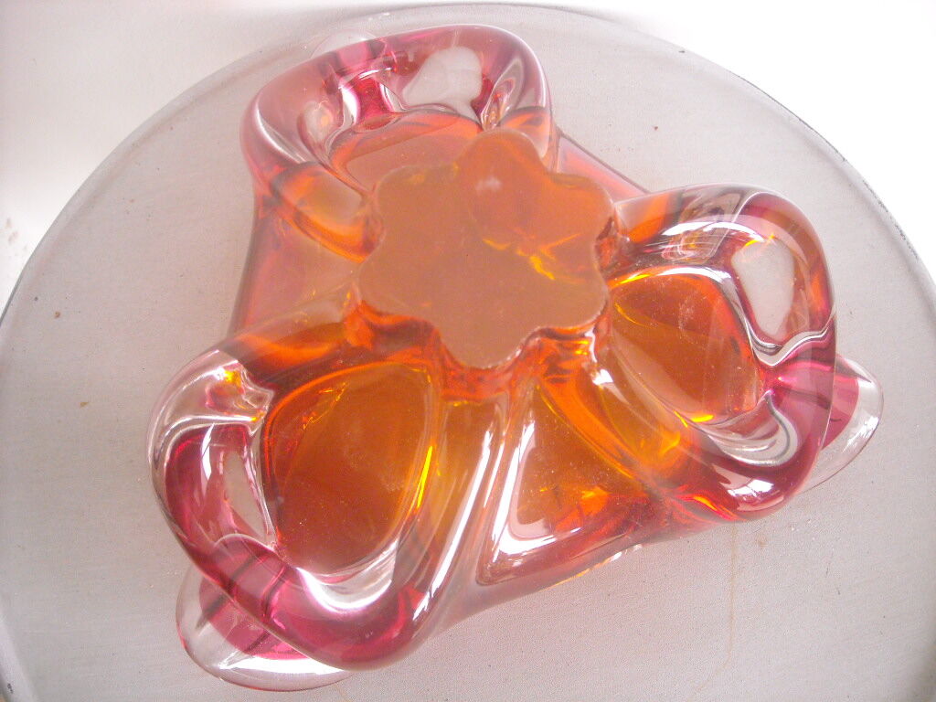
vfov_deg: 40.7
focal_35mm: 35
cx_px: 468
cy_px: 351
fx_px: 946
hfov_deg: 52.6
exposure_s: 1/38
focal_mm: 5.7
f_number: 2.8
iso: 400
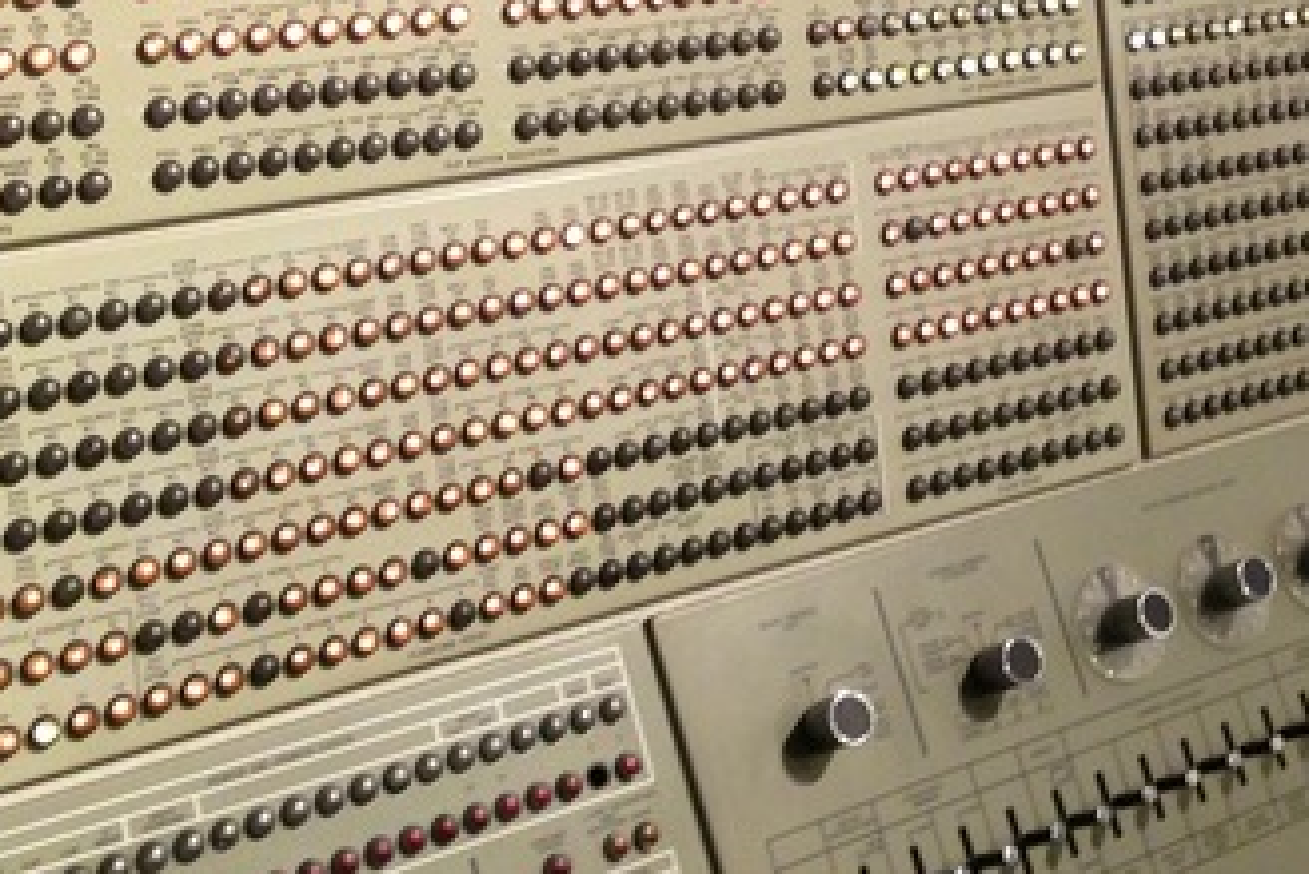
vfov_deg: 19.9
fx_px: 2437
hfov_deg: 29.8
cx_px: 902
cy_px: 88
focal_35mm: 67
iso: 160
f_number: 2.4
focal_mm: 4.13
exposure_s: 1/20
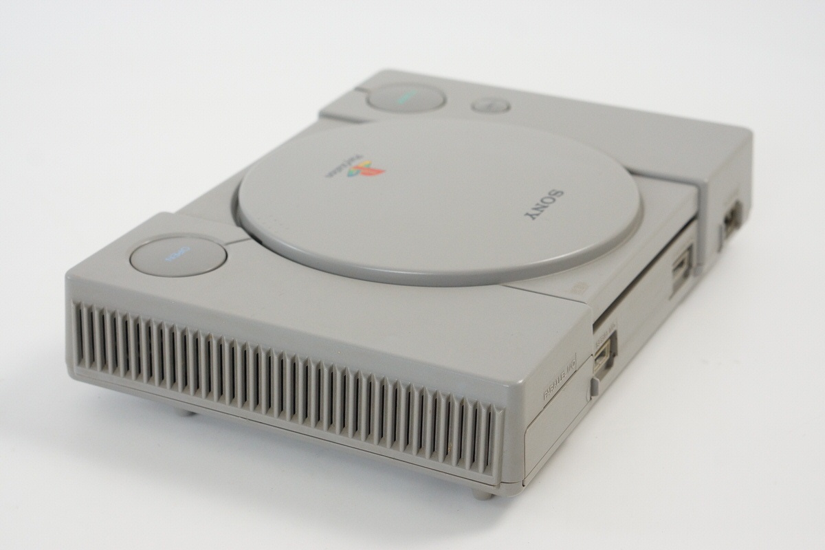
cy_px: 275
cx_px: 412
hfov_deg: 27.0
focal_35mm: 75
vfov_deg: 18.2
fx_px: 1719
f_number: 6.3
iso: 800
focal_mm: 50
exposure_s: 1/80
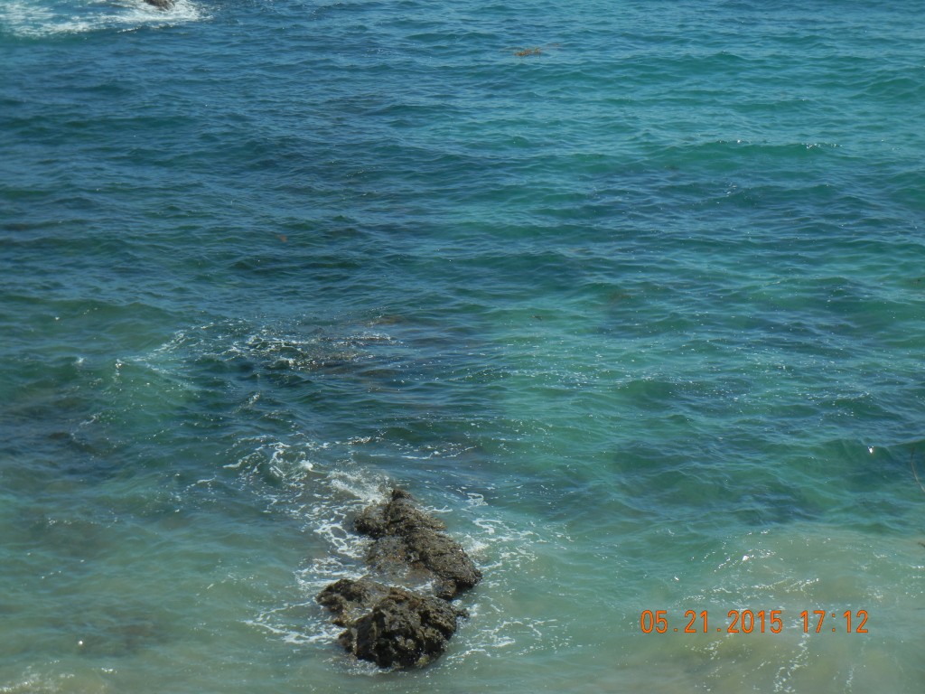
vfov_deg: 12.8
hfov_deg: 17.0
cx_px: 462
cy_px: 347
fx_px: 3100
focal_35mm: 116
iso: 160
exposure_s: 1/342
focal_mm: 20.9
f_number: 9.2
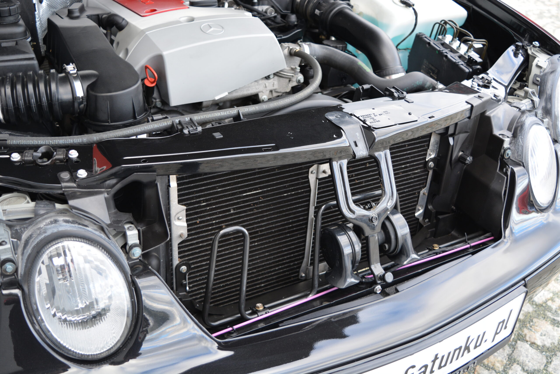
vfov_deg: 35.5
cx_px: 280
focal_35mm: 38
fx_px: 583
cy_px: 187
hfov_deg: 51.3
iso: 400
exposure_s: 1/80
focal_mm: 25
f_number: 4.5
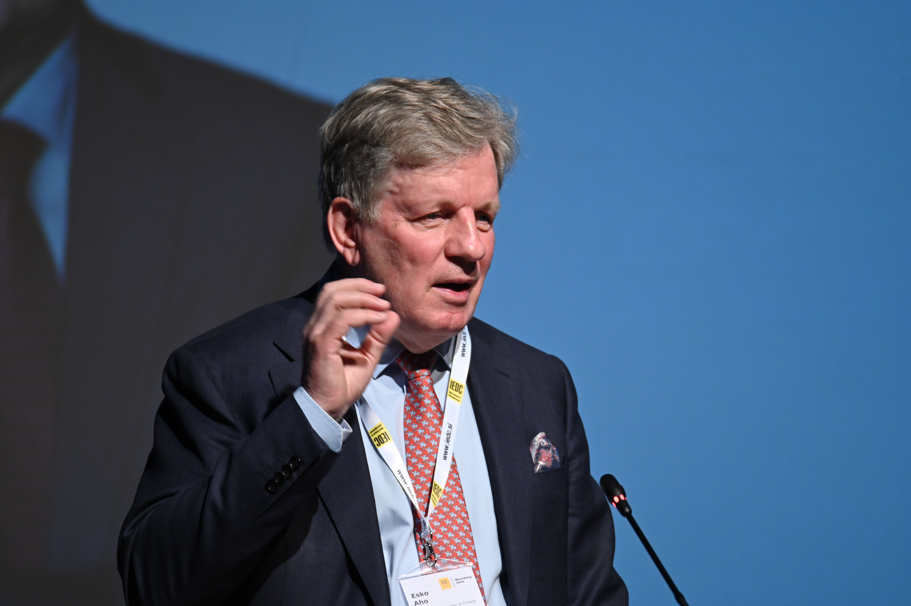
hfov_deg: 3.4
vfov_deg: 2.3
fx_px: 15173
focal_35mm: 600
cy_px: 303
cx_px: 456
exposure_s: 1/125
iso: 2500
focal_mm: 600
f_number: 6.3
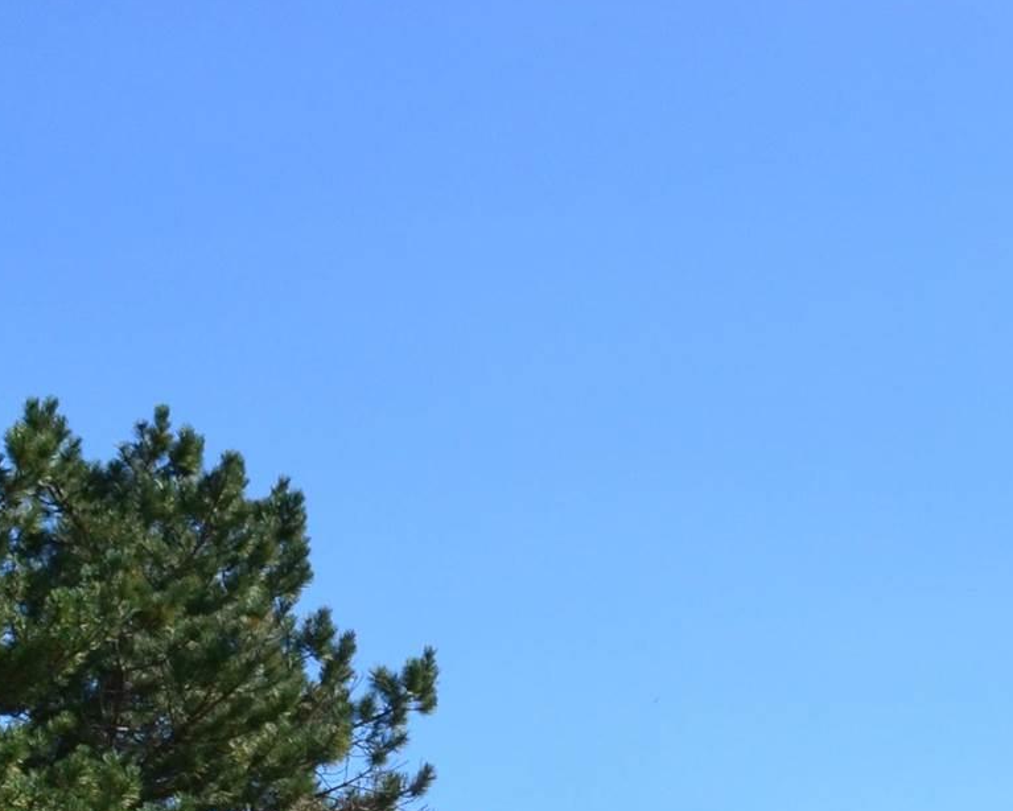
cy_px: 1337
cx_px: 1104
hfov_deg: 15.1
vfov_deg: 11.7
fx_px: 3719
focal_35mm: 124
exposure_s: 1/400
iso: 400
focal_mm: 22
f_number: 11
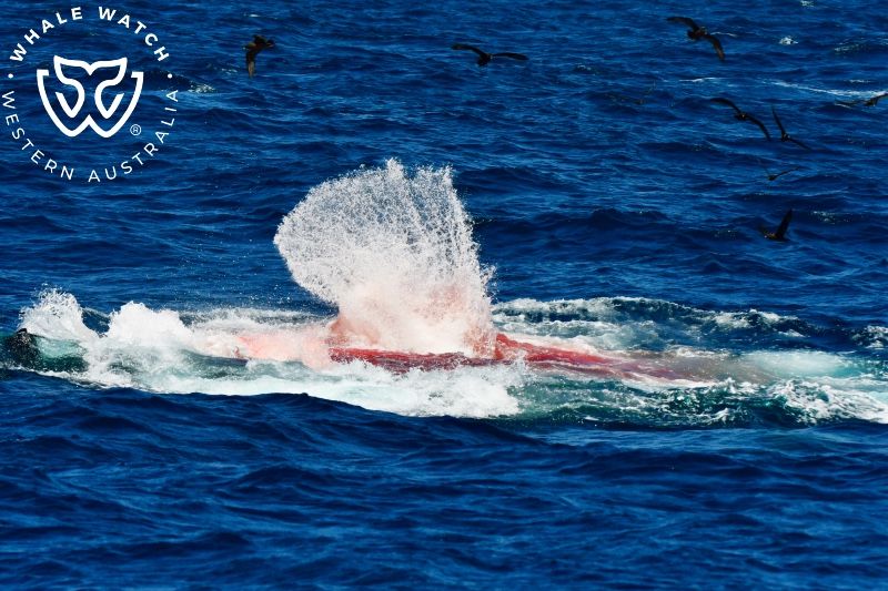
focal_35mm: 360
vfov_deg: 3.8
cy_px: 296
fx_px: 8878
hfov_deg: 5.7
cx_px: 444
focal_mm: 240
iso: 250
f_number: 8
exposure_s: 1/2000
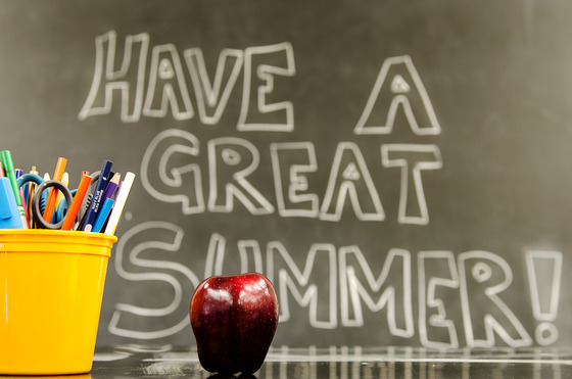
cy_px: 190
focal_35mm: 57
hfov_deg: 35.1
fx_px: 904
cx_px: 286
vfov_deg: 23.7
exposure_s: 1/4
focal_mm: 38
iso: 100
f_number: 4
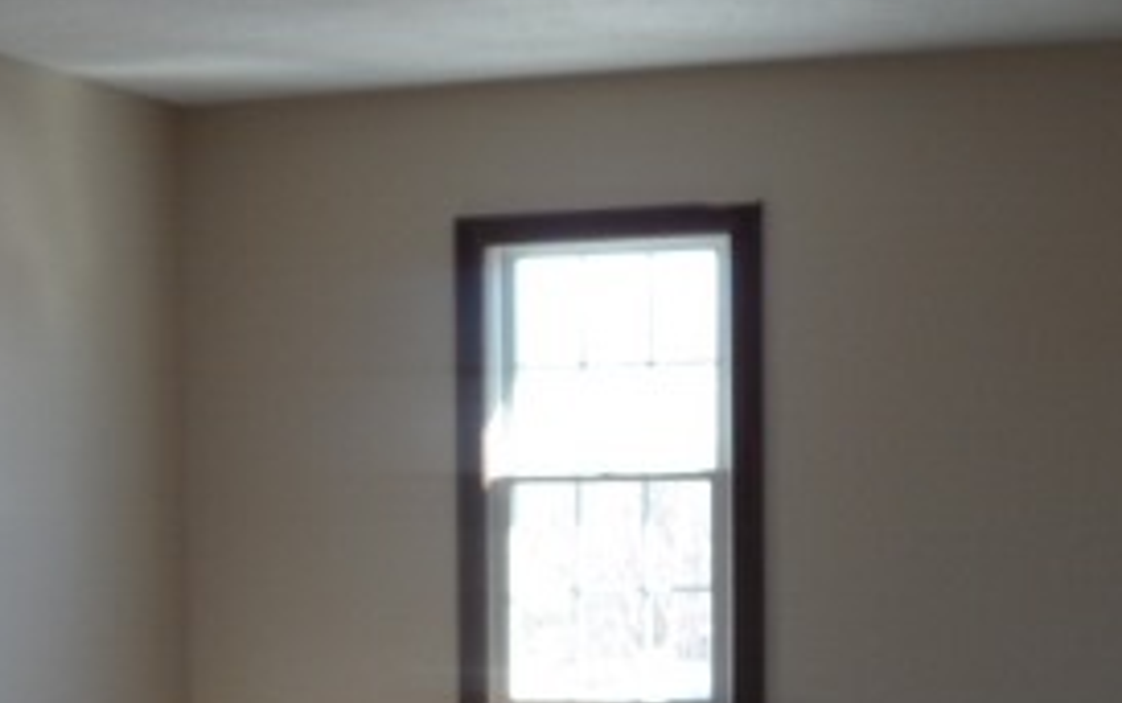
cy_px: 691
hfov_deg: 23.6
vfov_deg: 14.8
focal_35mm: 87
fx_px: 2662
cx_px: 312
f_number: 3.3
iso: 80
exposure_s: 1/60
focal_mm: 5.7
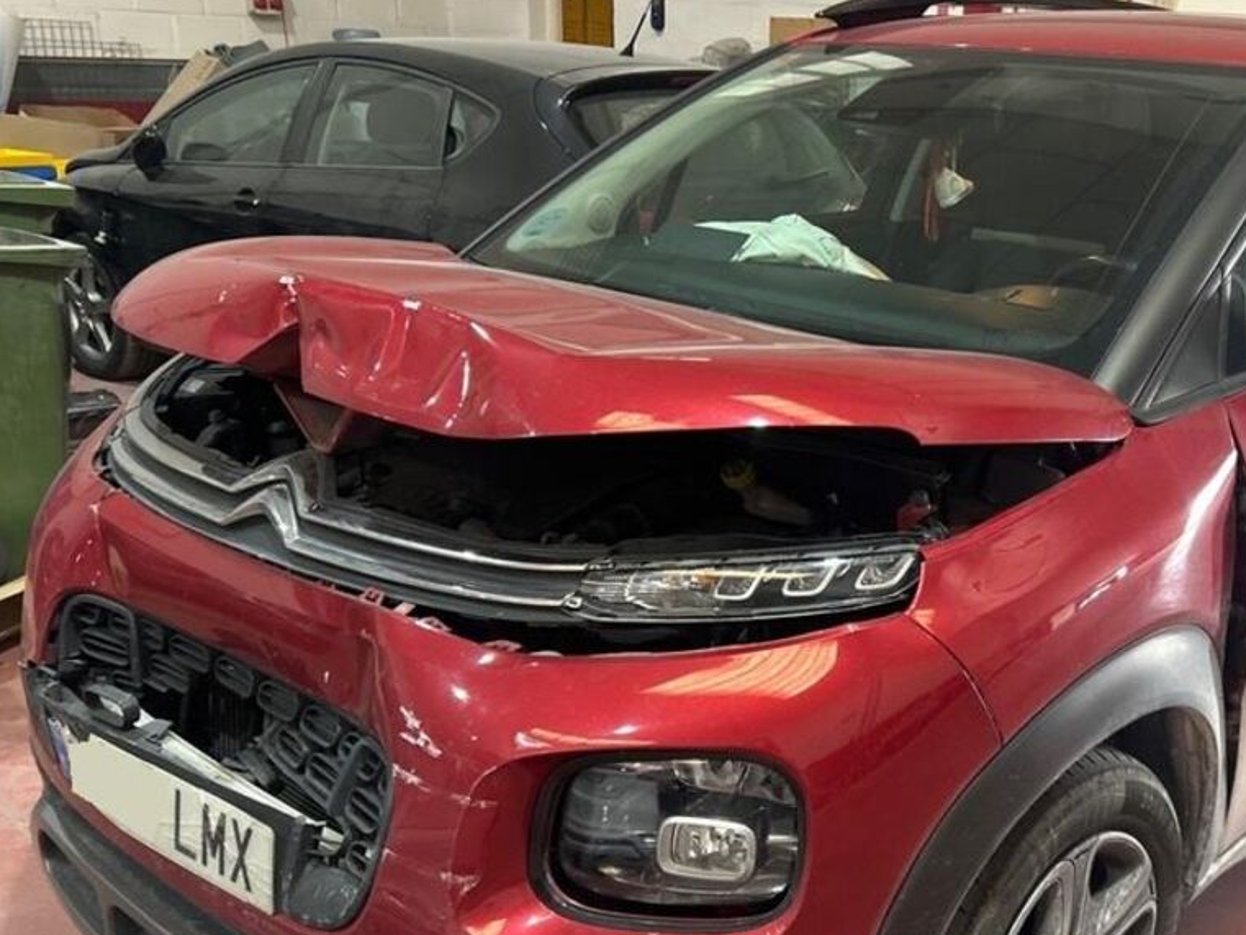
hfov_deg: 44.9
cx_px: 863
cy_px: 594
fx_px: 1476
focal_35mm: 41
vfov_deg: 34.9
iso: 320
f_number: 1.5
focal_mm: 5.7
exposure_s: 1/50
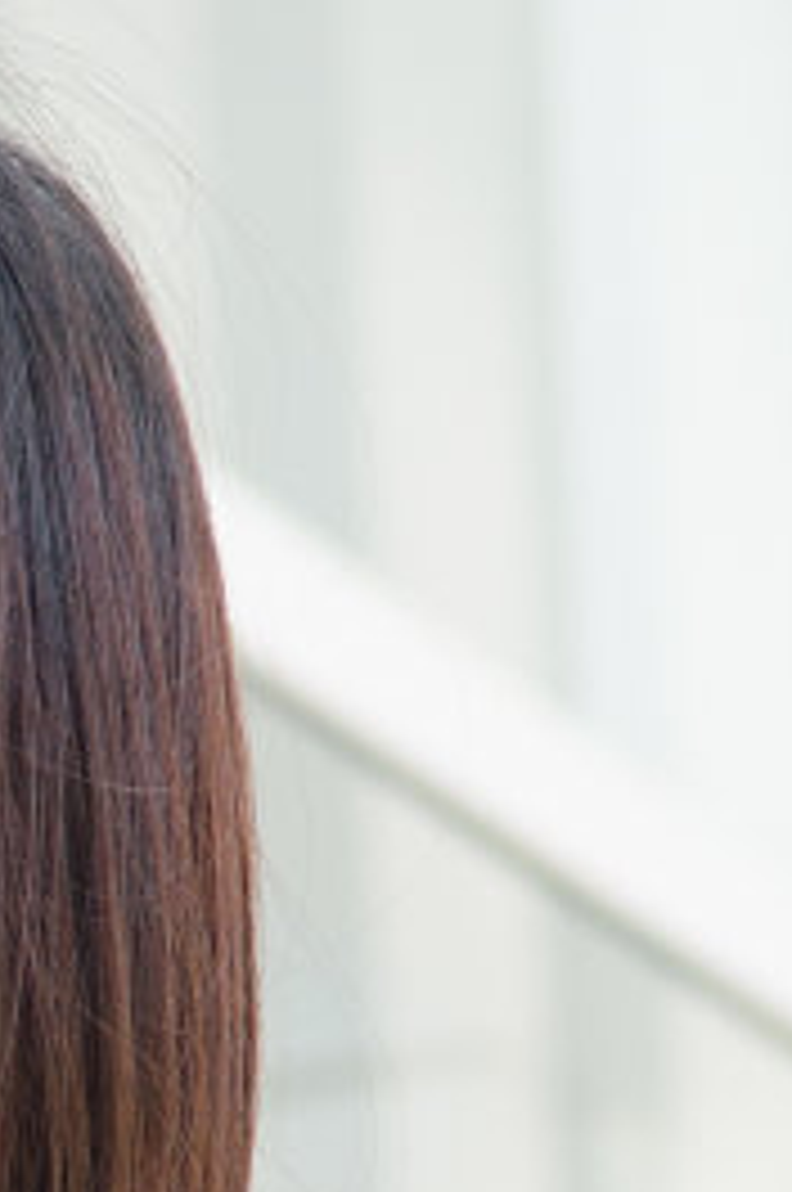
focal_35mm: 498
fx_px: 16476
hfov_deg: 2.7
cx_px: -1341
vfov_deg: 4.1
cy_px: 2011
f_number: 4.5
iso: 200
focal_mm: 55
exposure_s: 1/250
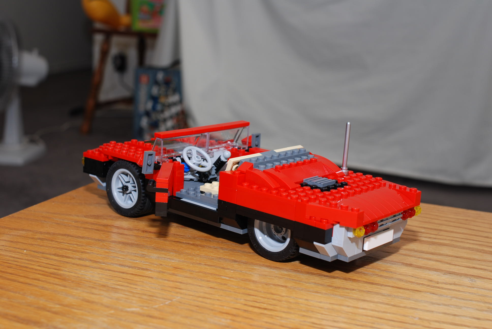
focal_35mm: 52
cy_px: 164
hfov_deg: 37.8
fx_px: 718
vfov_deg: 25.8
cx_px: 246
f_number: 7.1
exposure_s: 1/50
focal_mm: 35
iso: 100
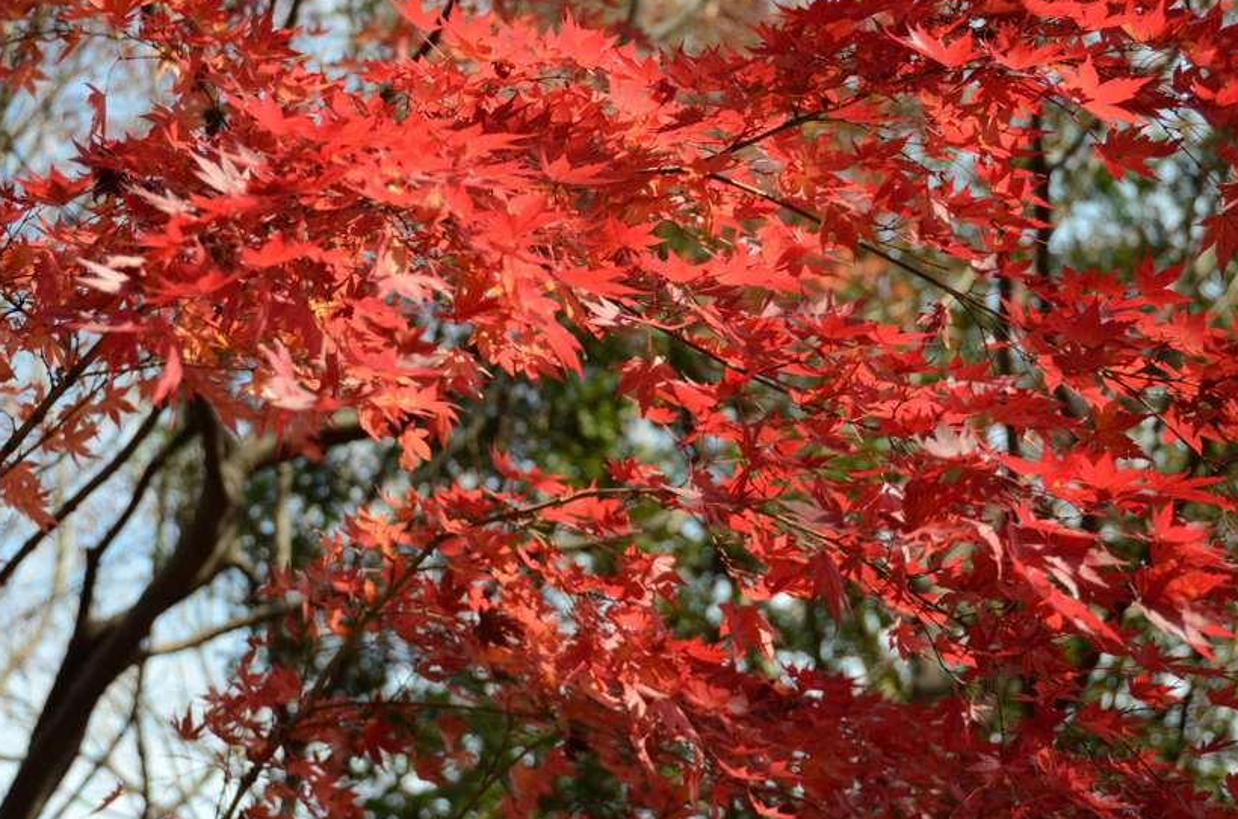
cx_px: 502
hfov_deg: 22.6
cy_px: 320
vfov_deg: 15.1
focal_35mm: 90
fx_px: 3088
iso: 1600
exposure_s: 1/3200
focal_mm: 48
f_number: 4.5
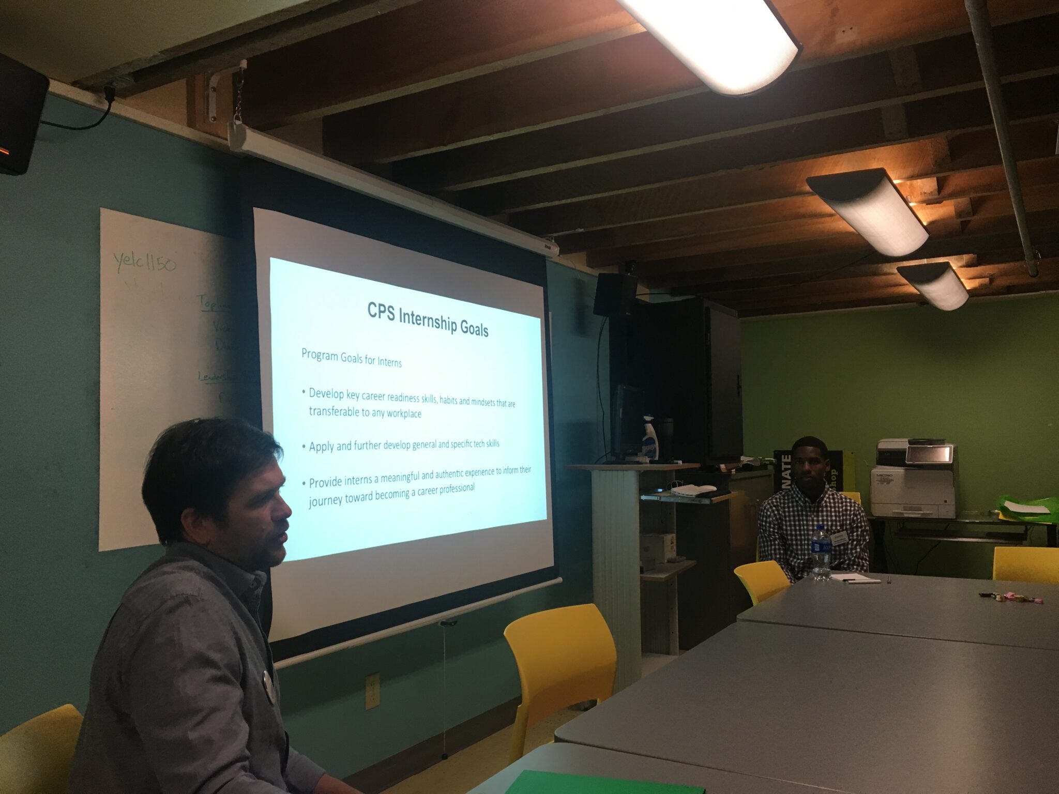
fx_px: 887
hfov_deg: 61.7
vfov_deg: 48.2
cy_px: 397
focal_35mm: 29
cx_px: 530
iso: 40
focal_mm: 4.15
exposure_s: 1/30
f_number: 2.2
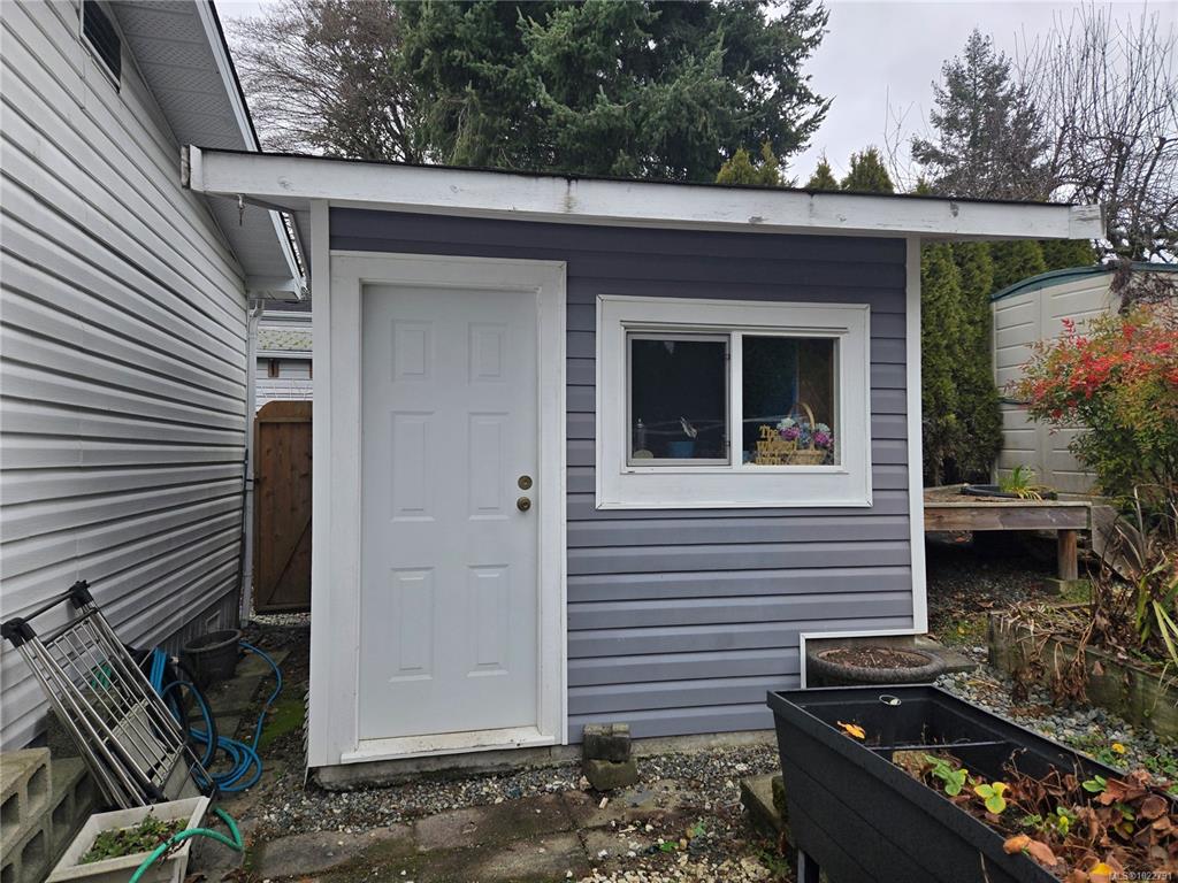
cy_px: 442
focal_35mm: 23
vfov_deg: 58.9
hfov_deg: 73.9
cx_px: 589
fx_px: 783
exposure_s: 1/180
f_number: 1.8
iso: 40
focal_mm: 5.4
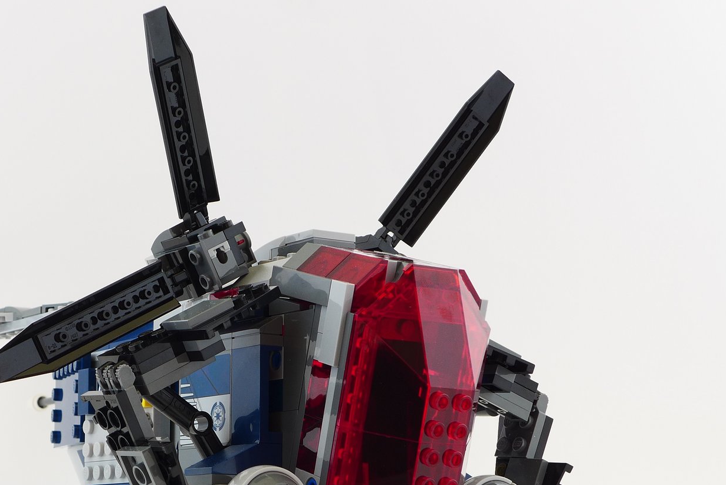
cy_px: 352
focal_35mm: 92
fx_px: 1856
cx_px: 235
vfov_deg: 14.8
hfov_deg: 22.0
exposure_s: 1/20
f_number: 4
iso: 80
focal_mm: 11.8
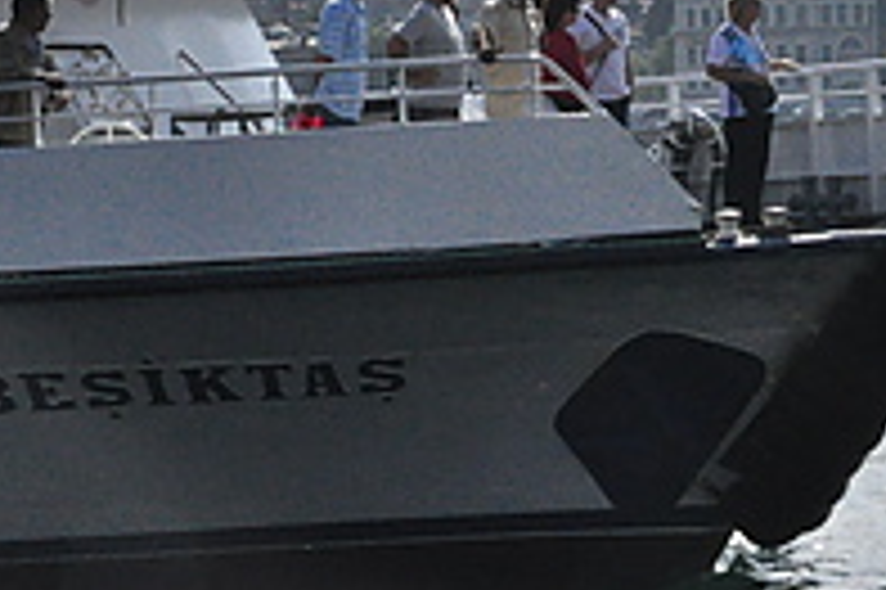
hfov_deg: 10.7
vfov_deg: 7.0
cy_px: -295
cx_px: 747
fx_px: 4721
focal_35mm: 192
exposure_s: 1/1600
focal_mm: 42
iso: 1600
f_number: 20
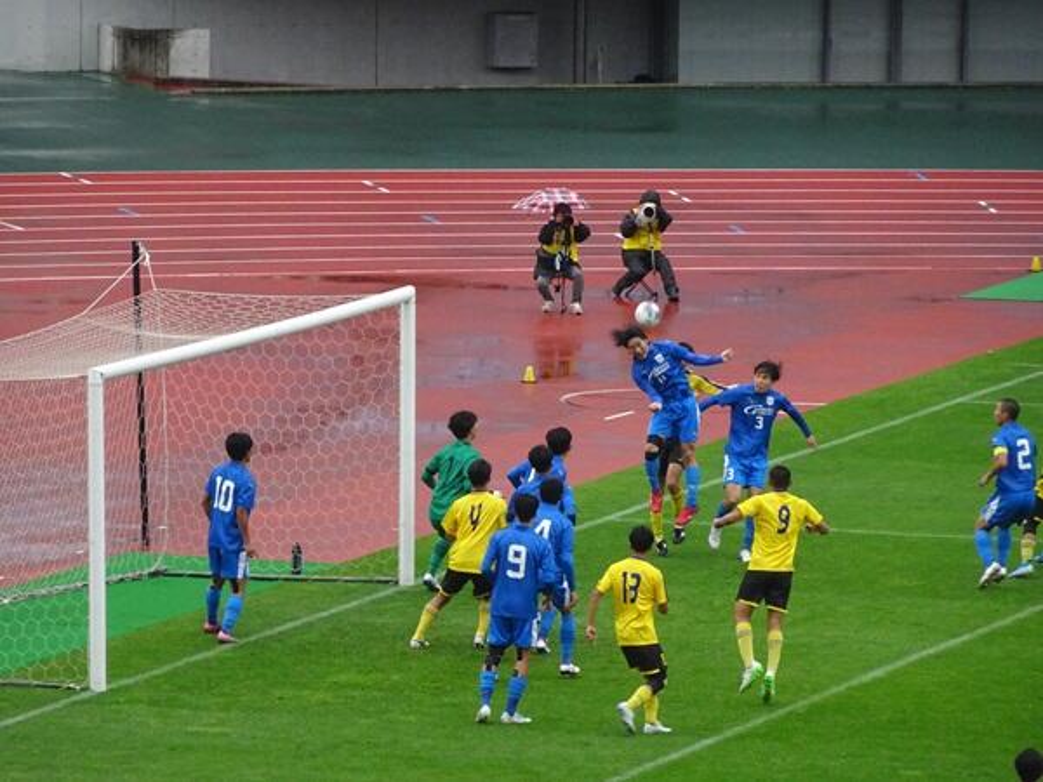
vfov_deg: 3.7
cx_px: 522
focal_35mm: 400
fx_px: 12052
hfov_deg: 5.0
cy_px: 391
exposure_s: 1/250
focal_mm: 68.3
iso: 640
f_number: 6.3
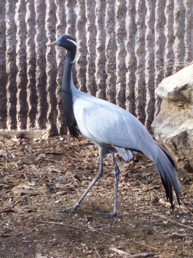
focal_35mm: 175
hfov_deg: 8.5
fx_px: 1301
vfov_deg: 11.3
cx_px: 96
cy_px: 129
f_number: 4.9
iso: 140
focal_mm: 30
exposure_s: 1/90
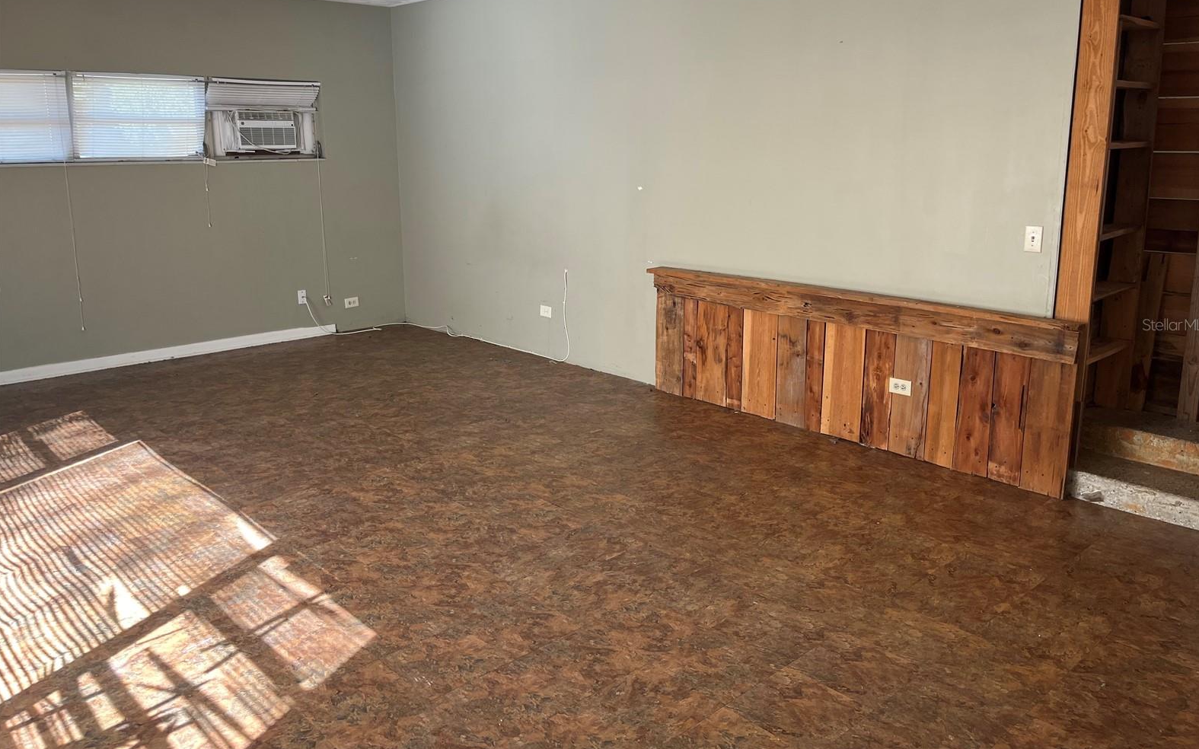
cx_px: 605
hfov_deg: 66.5
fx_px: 915
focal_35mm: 28
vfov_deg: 44.4
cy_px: 324
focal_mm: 5.1
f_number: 1.6
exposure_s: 1/122
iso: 80
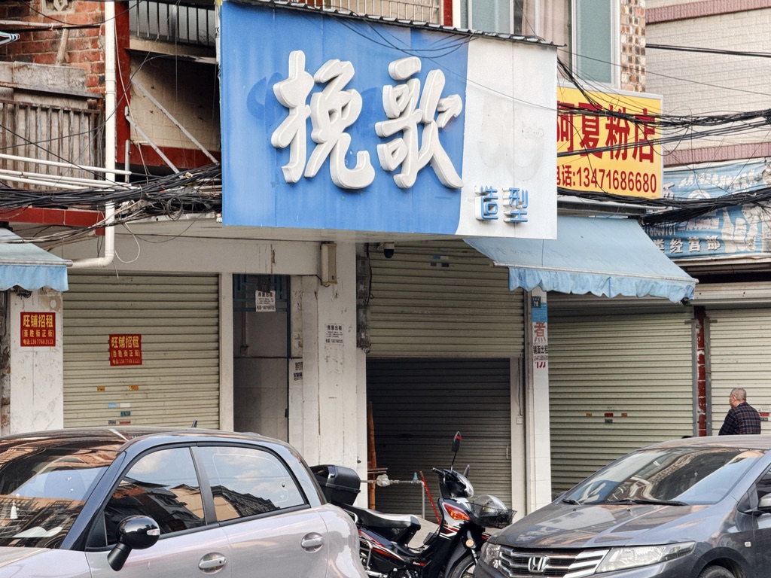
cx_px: 386
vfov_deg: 12.3
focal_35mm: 120
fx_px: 2673
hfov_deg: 16.4
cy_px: 289
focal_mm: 15.66
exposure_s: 1/121
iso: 50
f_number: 2.8
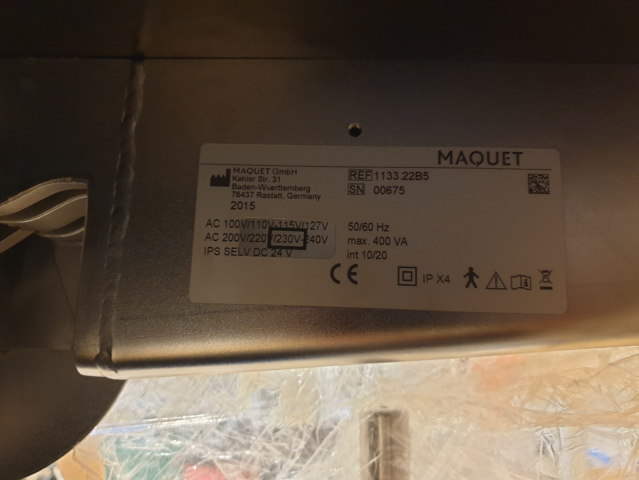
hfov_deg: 67.3
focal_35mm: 26
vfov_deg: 53.1
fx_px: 480
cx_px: 320
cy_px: 240
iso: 320
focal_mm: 4.3
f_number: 1.5
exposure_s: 1/17
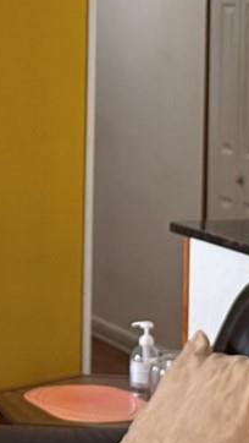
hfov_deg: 8.2
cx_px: 109
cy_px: 28
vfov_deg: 14.3
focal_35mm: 148
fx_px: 1735
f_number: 1.78
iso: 160
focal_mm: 6.76
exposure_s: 1/60
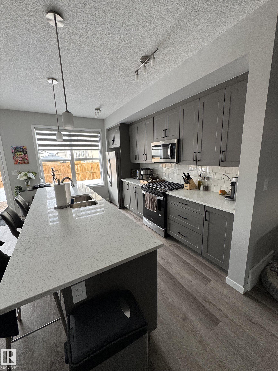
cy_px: 186
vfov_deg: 102.1
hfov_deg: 85.7
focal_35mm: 14
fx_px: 150
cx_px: 139
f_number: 2.2
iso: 125
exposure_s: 1/99
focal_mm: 2.22
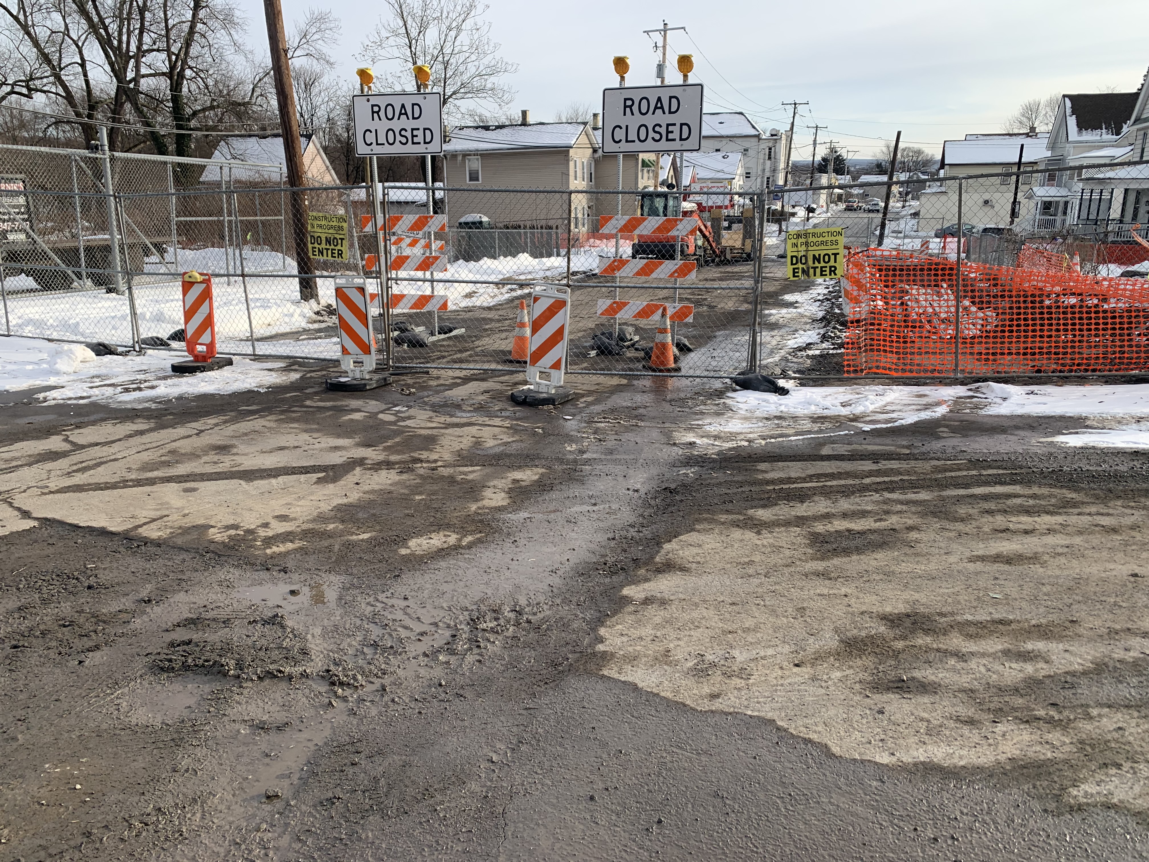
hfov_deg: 67.3
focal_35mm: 26
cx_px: 574
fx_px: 863
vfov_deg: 53.1
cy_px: 431
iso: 25
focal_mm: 4.25
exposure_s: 1/1111
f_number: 1.8
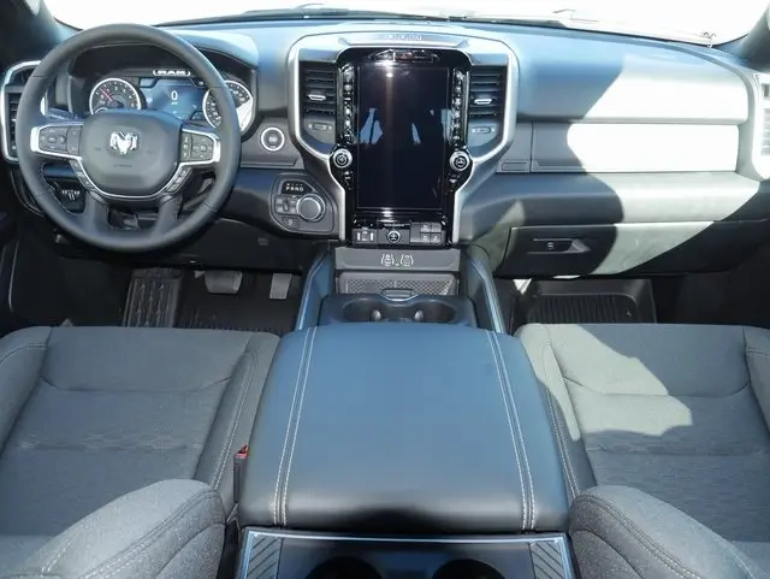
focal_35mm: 28
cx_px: 385
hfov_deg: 63.4
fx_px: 623
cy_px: 290
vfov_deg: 49.8
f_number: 5
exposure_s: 1/60
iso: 400
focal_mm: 14
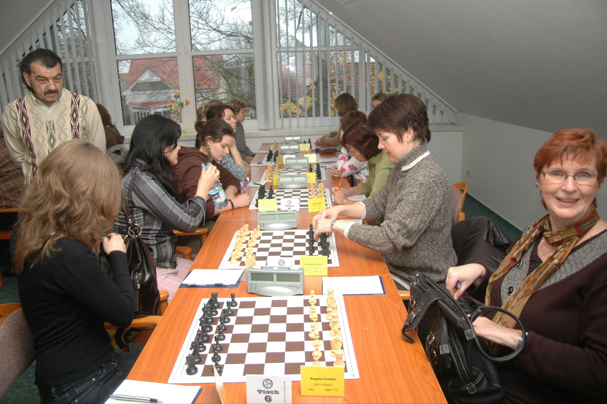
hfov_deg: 67.4
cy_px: 202
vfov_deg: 47.9
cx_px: 304
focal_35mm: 27
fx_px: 455
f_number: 4
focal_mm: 18
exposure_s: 1/60
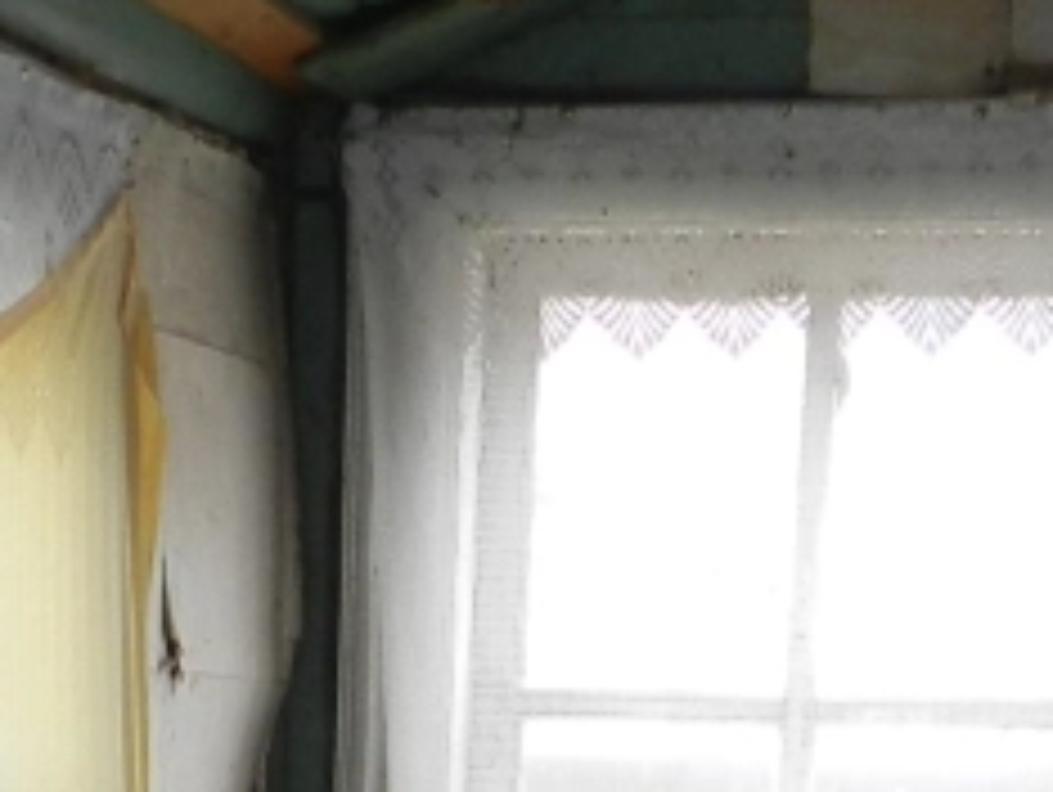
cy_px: 1762
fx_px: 4080
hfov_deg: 14.7
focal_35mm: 134
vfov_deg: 10.0
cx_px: 576
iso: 160
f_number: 3.5
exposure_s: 1/30
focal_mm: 4.5
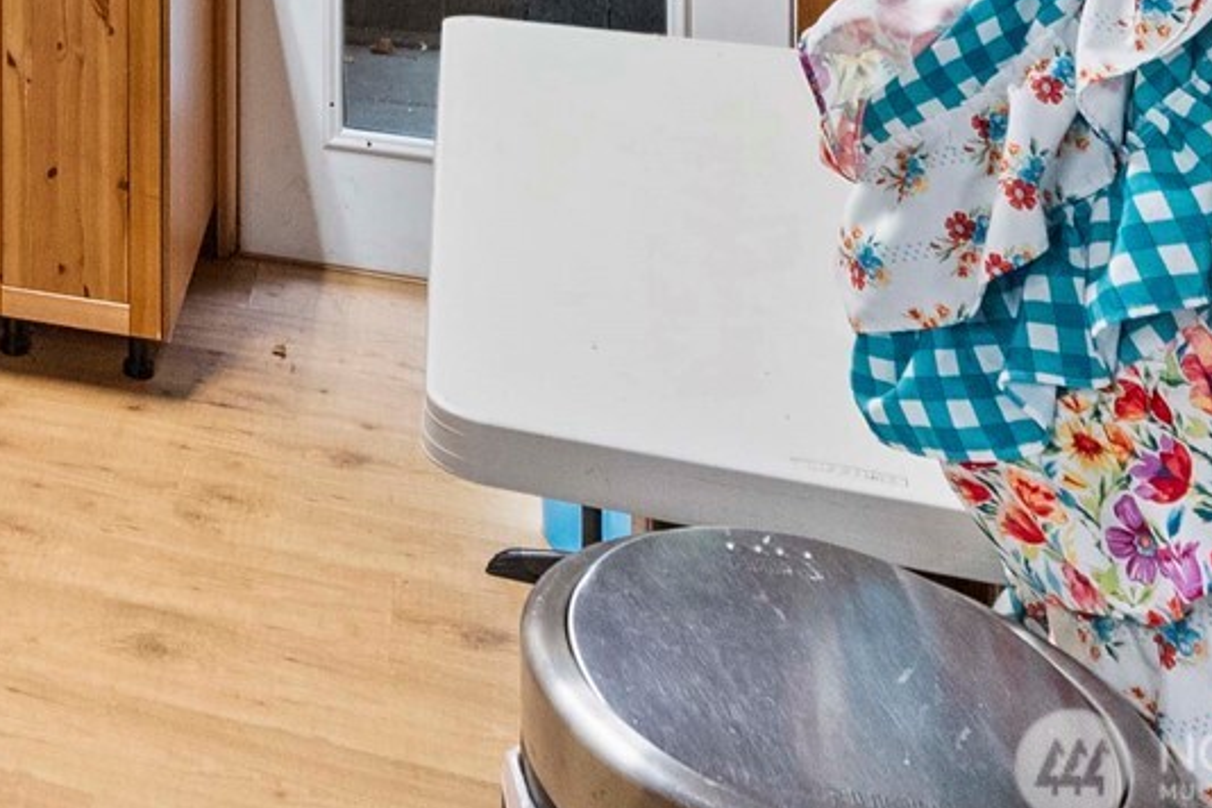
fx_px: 1818
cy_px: -431
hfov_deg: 29.7
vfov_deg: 20.9
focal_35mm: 54
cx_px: -355
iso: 10000
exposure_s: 1/30
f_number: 7.1
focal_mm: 17
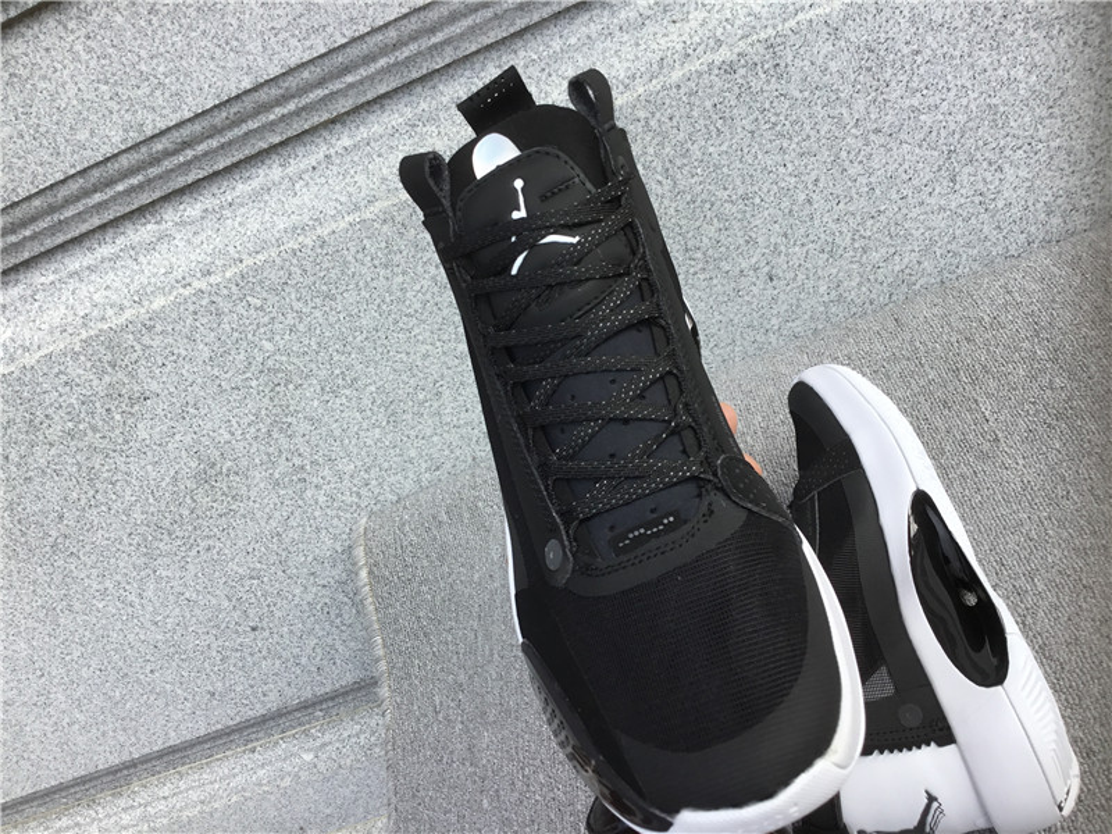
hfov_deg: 58.4
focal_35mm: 31
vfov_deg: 45.4
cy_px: 417
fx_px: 996
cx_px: 556
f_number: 2.4
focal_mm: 3.3
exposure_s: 1/201
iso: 25
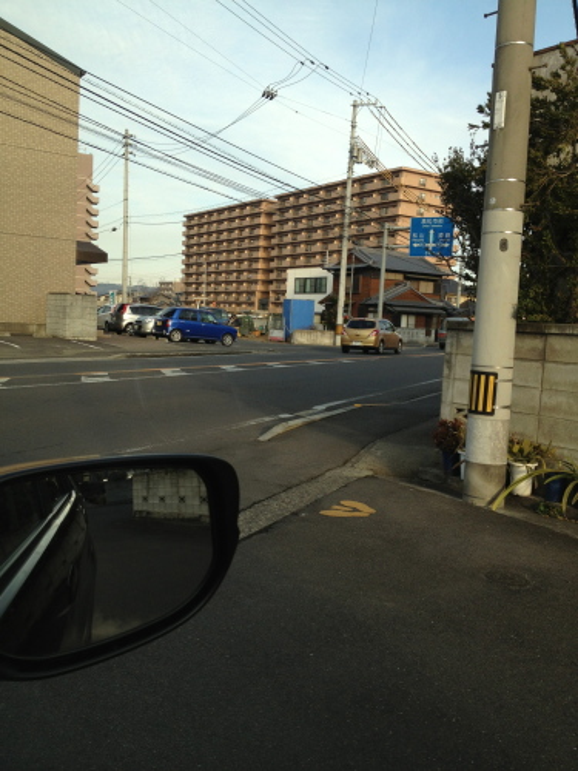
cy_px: 386
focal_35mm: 35
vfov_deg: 52.6
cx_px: 289
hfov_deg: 40.7
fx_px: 779
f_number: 2.4
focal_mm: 4.28
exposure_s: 1/421
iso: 50
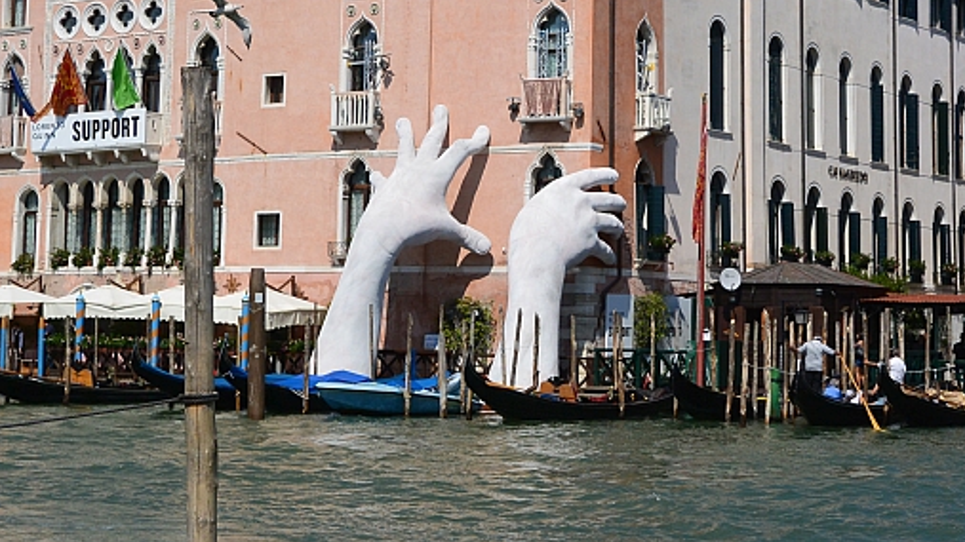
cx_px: 495
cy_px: 161
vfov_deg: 14.0
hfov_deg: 24.7
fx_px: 2200
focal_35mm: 86
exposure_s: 1/1600
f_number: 5.3
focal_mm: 24.4
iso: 160
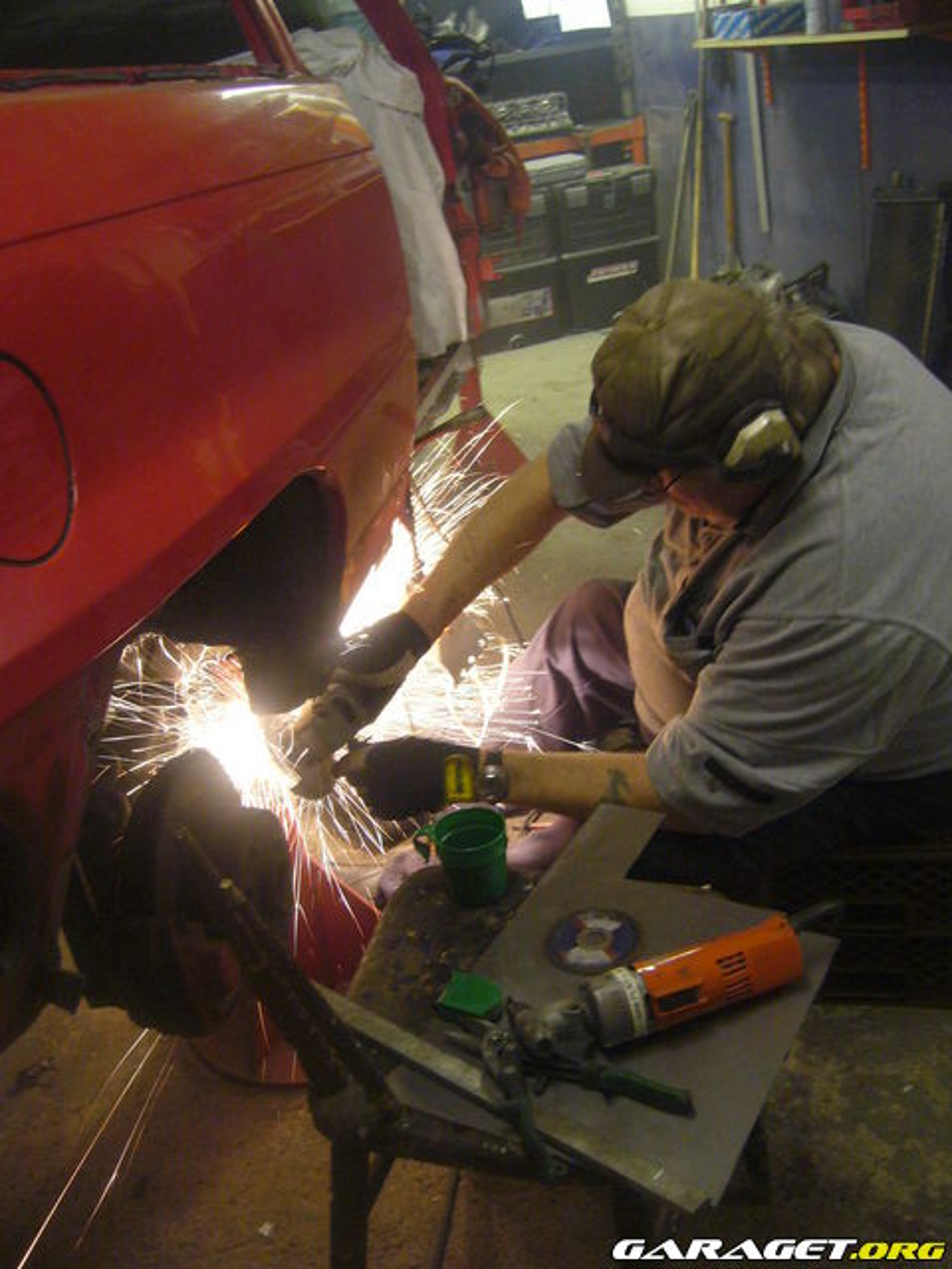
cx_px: 476
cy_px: 634
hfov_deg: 40.7
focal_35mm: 35
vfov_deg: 52.6
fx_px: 1283
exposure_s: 1/8
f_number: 2.8
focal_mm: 5.8
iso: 200
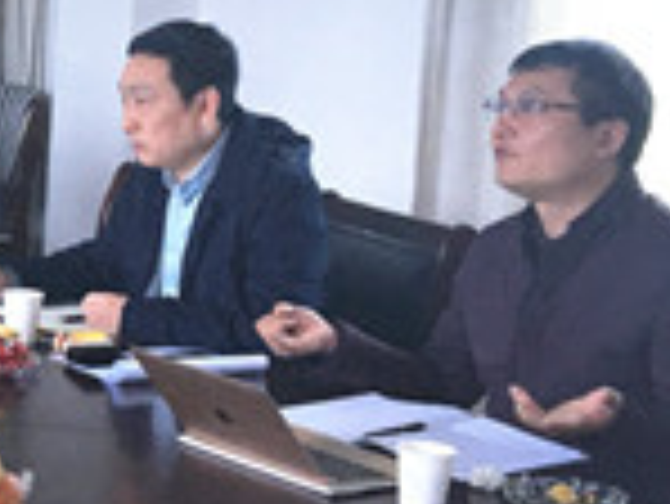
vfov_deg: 13.9
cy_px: 230
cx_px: -306
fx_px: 2073
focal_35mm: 107
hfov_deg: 16.8
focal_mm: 4.15
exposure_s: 1/33
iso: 40
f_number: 2.2
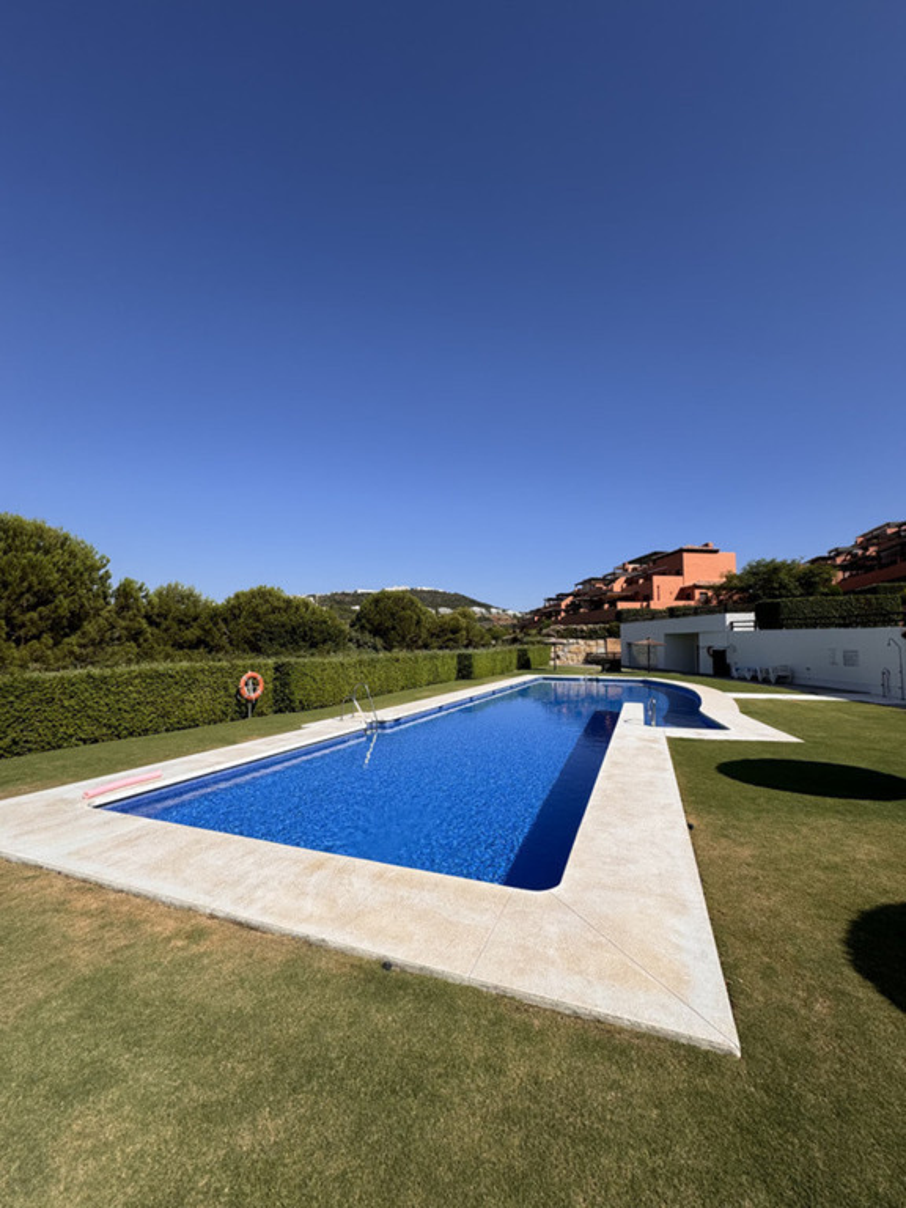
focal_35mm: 14
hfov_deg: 85.7
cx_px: 453
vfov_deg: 102.1
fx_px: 489
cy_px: 604
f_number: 2.2
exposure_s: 1/2770
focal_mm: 2.22
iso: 40
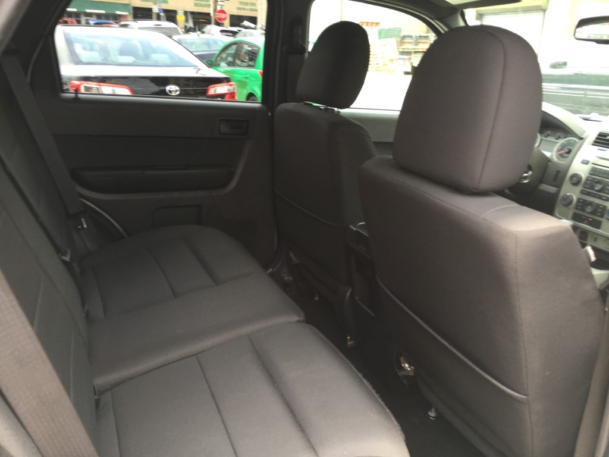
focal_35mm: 29
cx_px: 304
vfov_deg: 48.2
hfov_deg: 61.7
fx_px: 510
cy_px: 228
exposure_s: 1/60
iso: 32
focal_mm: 4.15
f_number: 2.2
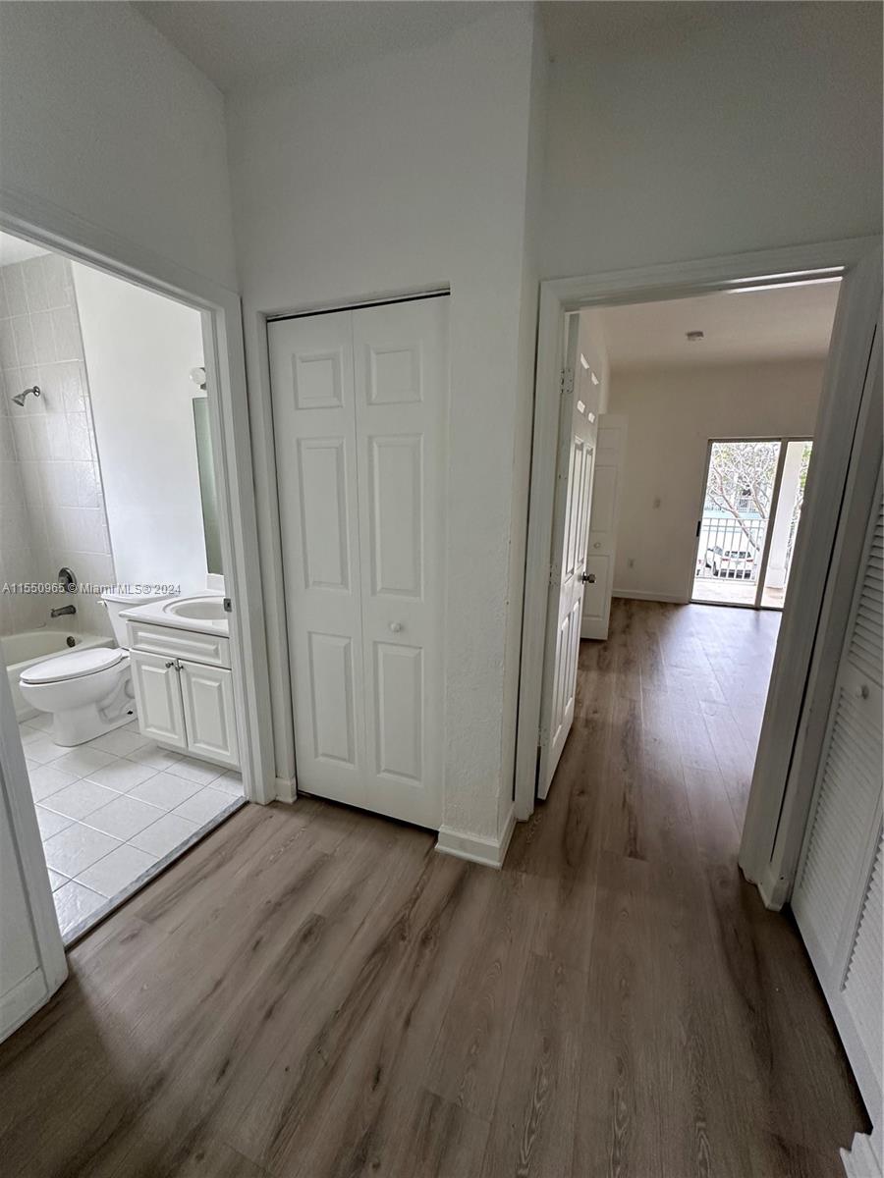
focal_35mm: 14
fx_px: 477
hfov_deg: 85.7
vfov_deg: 102.1
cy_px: 589
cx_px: 442
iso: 200
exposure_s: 1/99
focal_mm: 2.22
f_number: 2.2
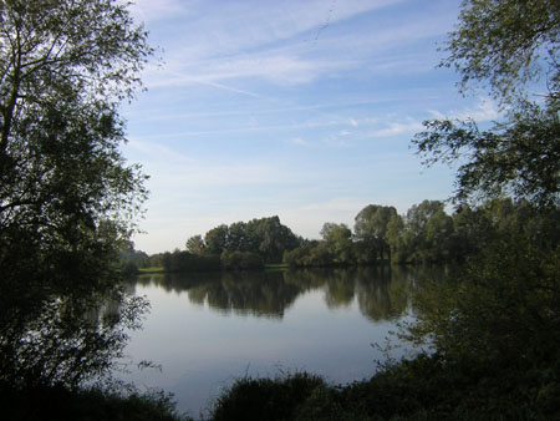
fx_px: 583
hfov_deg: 51.3
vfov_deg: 39.7
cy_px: 210
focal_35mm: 36
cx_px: 280
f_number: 5.2
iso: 100
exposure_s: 1/257
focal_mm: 4.7
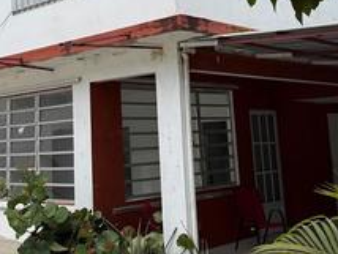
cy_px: 47
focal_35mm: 56
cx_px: 141
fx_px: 547
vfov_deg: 25.6
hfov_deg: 34.2
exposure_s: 1/3425
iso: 80
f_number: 1.78
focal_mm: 6.76
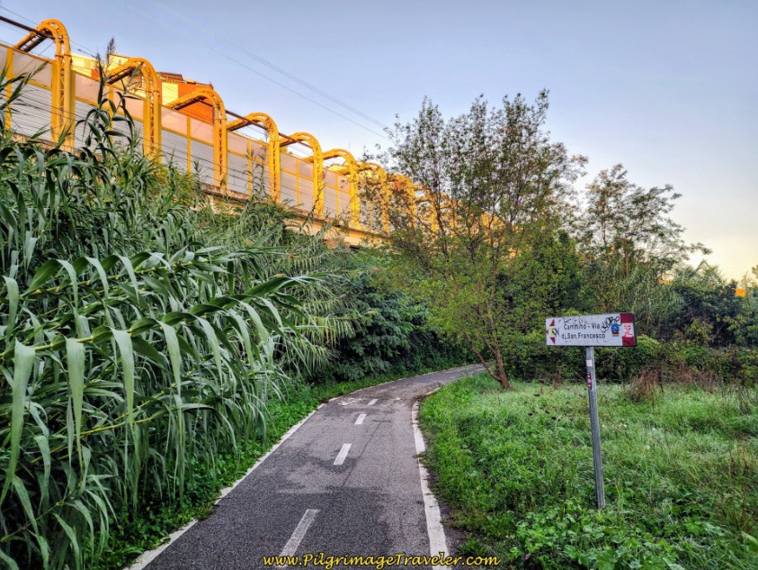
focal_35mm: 24
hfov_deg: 71.6
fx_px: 526
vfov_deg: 56.9
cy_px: 287
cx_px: 379
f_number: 1.8
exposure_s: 1/180
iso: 40
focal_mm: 6.4
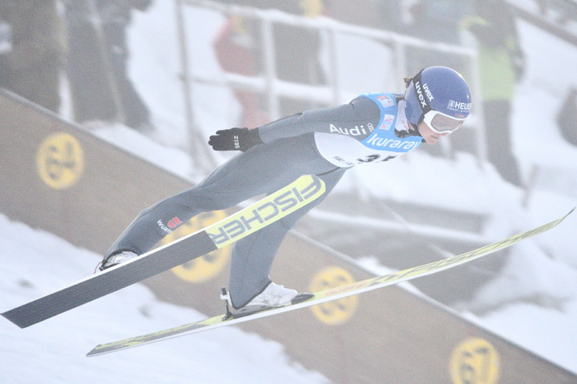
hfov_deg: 4.6
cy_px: 192
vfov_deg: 3.1
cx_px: 288
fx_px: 7212
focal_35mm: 450
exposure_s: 1/640
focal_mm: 300
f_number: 4
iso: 800
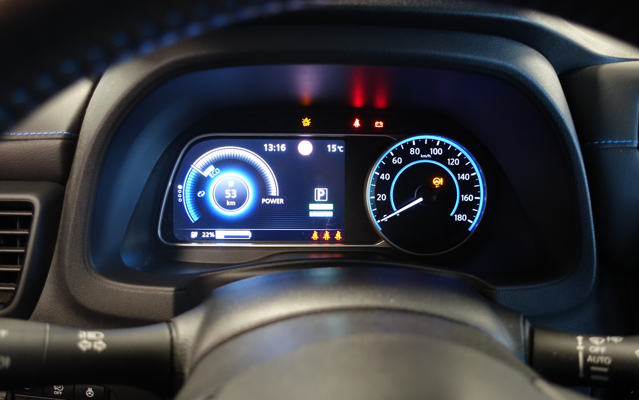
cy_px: 202
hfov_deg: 72.5
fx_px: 435
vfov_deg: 49.3
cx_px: 320
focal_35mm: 25
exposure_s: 1/30
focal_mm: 8.8
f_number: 1.8
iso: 800
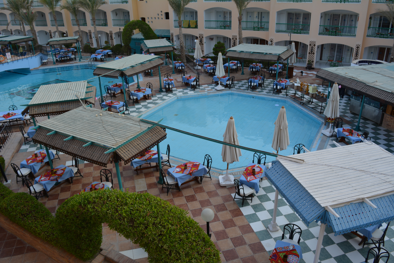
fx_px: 295
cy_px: 132
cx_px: 197
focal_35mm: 27
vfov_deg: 47.9
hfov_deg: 67.4
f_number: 6.3
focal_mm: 18
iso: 200
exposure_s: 1/160
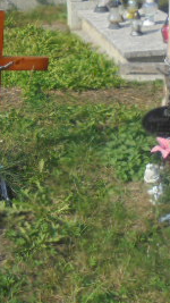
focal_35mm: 68
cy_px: 102
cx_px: -40
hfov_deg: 16.9
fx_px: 545
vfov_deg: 30.8
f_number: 3.5
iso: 100
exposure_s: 1/800
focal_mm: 4.6
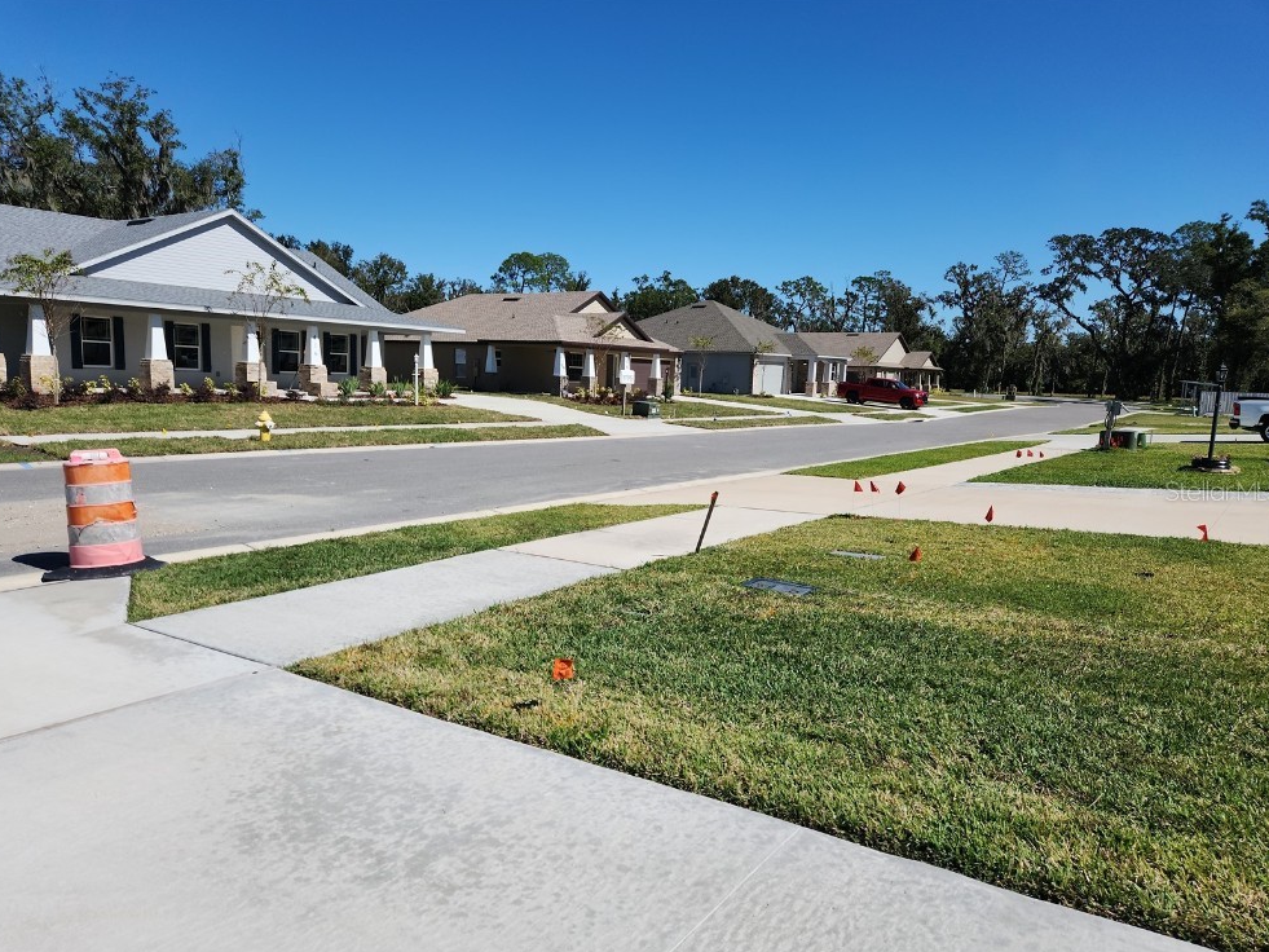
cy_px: 490
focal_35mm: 24
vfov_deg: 56.8
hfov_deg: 71.6
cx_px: 625
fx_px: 880
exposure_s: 1/2551
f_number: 1.8
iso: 20
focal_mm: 5.4
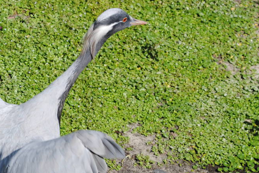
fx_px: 1449
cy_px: 120
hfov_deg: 10.1
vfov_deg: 6.8
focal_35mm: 201
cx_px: 11
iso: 100
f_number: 8
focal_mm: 55
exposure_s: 1/250
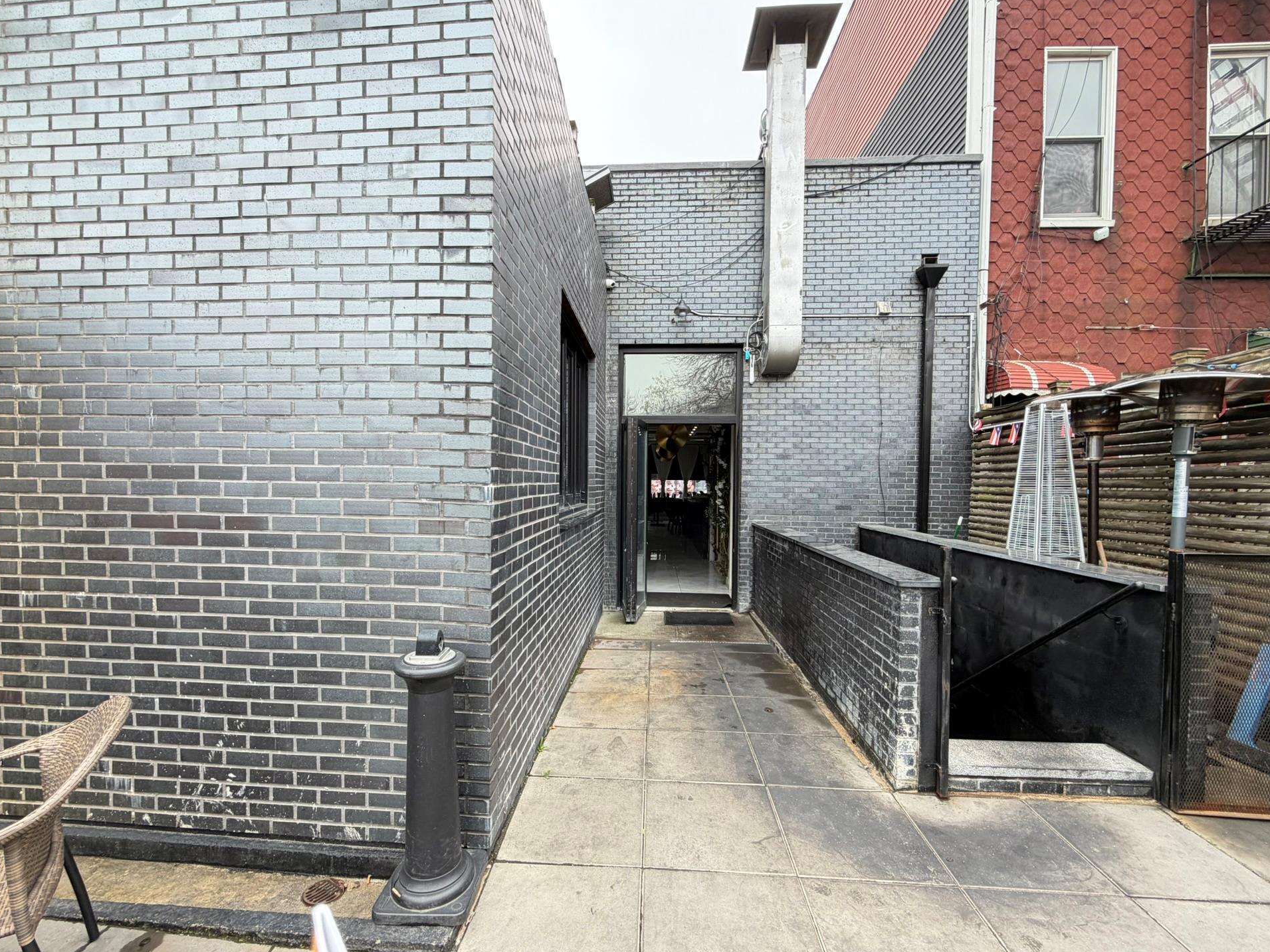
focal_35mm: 15
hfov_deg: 98.2
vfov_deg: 81.7
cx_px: 623
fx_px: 550
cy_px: 497
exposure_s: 1/121
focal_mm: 2.22
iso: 80
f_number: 2.2
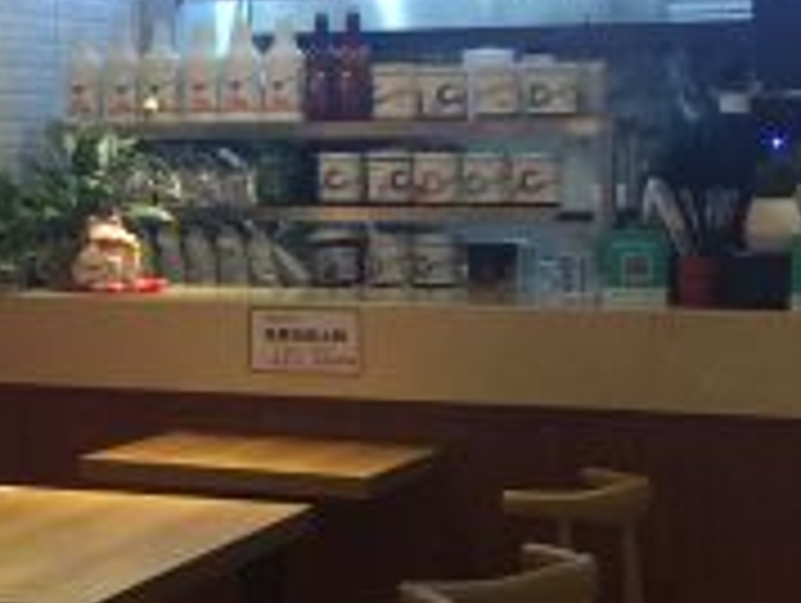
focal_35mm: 114
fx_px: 2641
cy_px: 142
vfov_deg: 13.0
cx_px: -477
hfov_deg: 15.6
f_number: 2.2
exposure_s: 1/17
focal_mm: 4.15
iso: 50
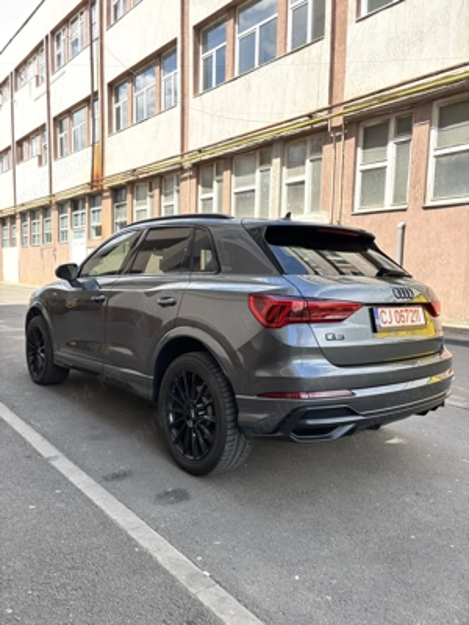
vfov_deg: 67.3
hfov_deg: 53.1
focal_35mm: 26
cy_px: 312
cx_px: 234
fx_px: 470
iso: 50
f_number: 1.6
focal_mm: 5.96
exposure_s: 1/224
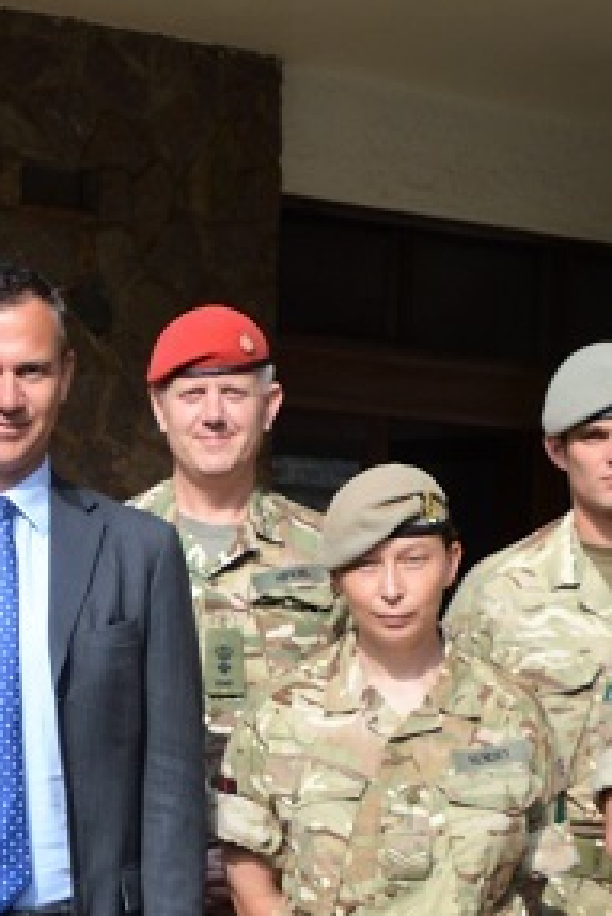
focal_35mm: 106
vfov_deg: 19.0
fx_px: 2691
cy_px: 810
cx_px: 83
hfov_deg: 12.9
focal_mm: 21
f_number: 7.1
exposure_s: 1/200
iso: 100
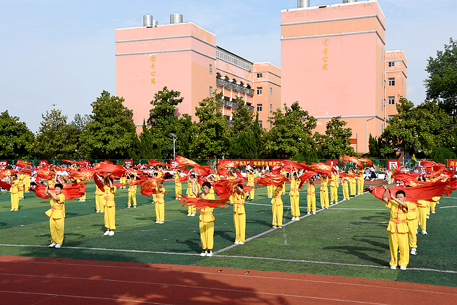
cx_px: 228
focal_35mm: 46
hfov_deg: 42.8
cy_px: 152
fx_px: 584
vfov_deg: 29.2
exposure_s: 1/500
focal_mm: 31
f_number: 10
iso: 250
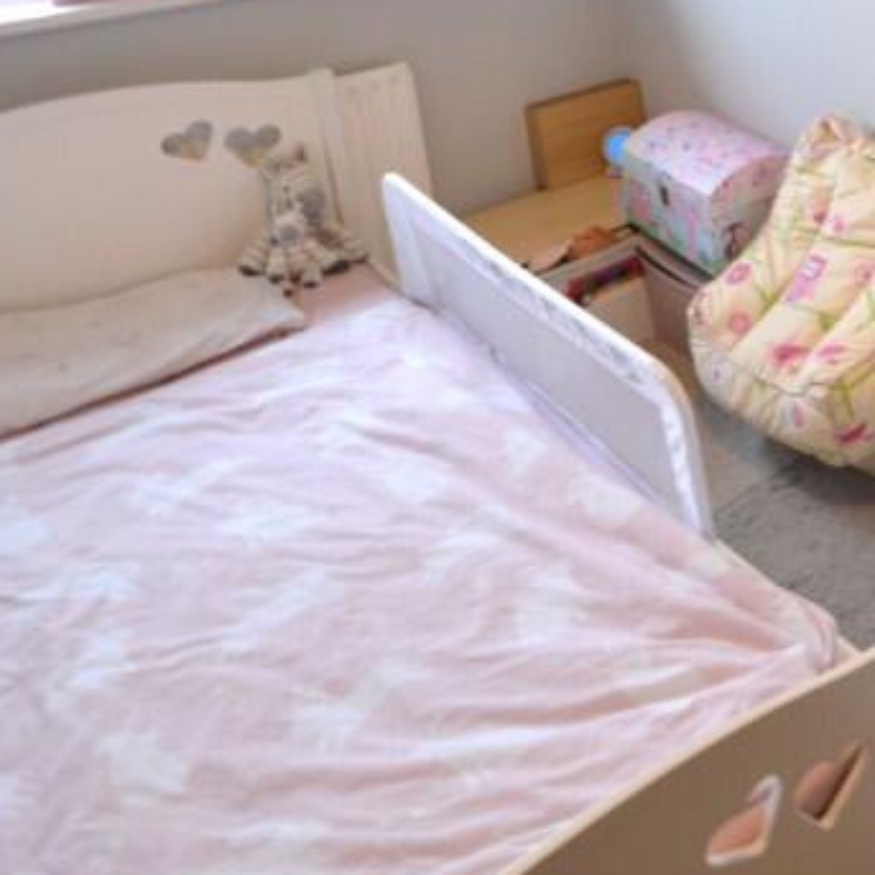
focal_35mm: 38
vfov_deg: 40.2
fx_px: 1087
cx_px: 957
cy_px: 69
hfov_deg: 37.1
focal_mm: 10
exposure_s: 1/8
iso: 400
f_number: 8
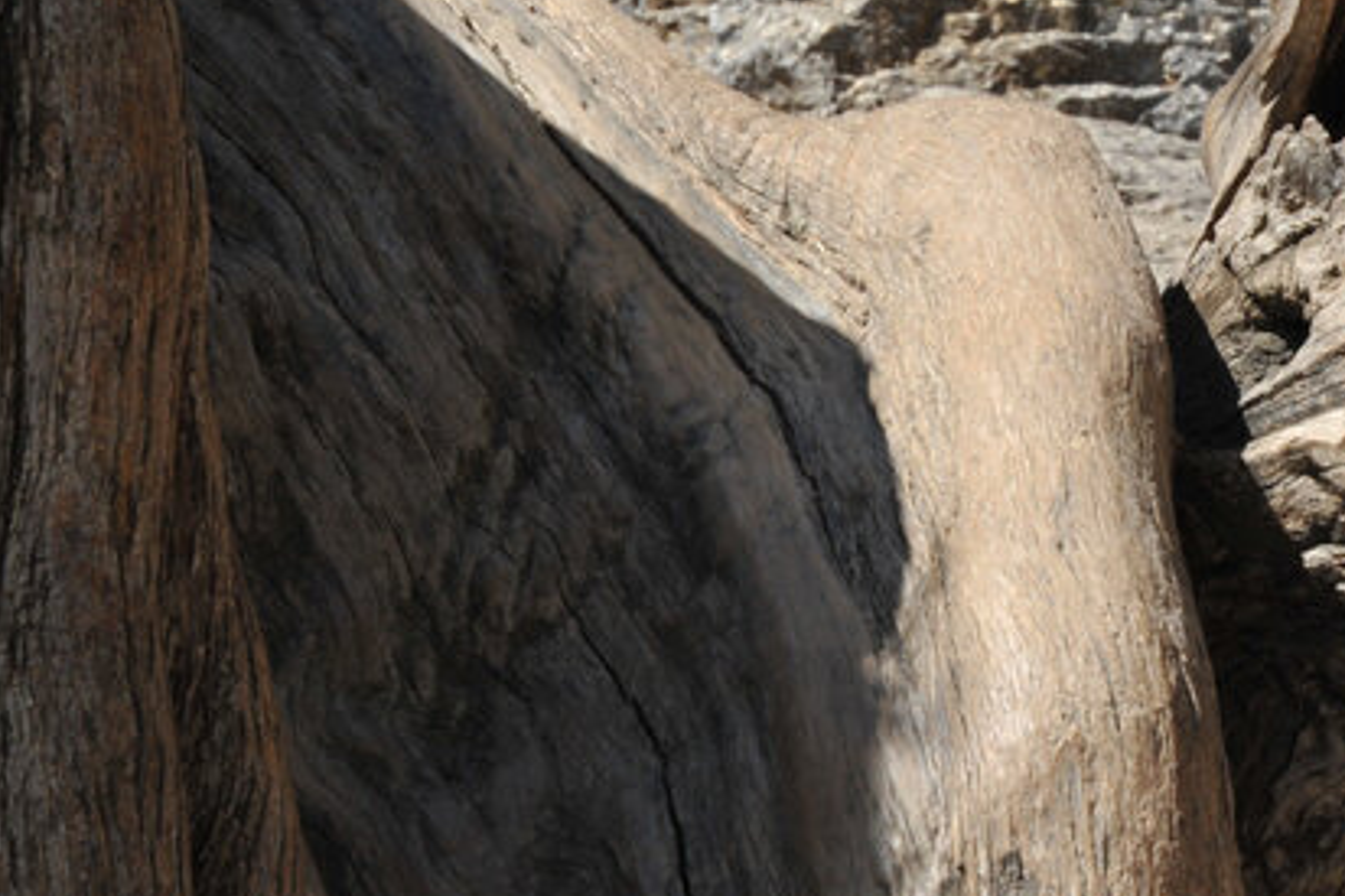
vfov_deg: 12.1
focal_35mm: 110
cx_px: 1097
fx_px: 4108
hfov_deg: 18.4
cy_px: -228
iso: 800
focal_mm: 42
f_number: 22
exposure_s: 1/320
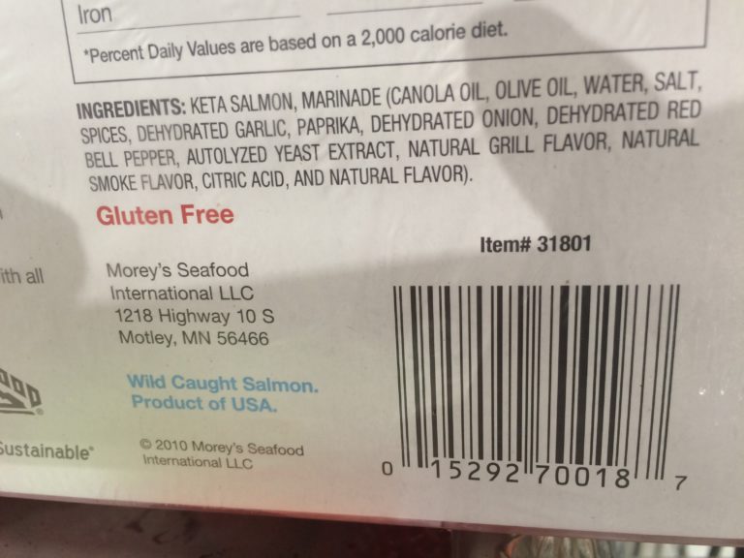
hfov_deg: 61.7
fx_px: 623
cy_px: 279
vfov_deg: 48.2
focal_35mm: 29
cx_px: 372
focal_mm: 4.15
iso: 100
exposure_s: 1/33
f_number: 2.2
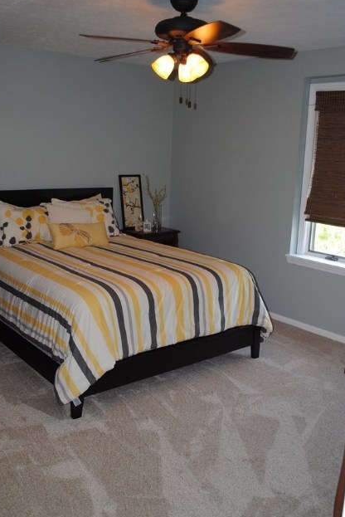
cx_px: 173
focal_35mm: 37
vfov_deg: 51.9
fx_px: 531
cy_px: 257
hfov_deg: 36.0
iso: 200
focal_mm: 20
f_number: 3.8
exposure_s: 1/60
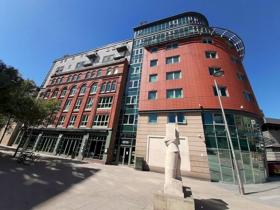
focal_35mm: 13
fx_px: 105
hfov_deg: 106.2
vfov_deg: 89.9
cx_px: 140
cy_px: 105
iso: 40
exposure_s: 1/940
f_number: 2.2
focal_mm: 1.42
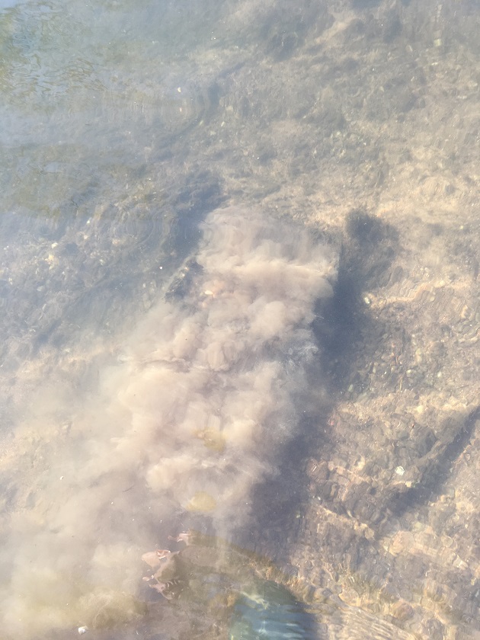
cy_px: 320
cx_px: 240
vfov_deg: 61.7
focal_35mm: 29
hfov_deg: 48.2
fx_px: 536
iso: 25
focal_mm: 4.15
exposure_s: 1/130
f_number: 2.2
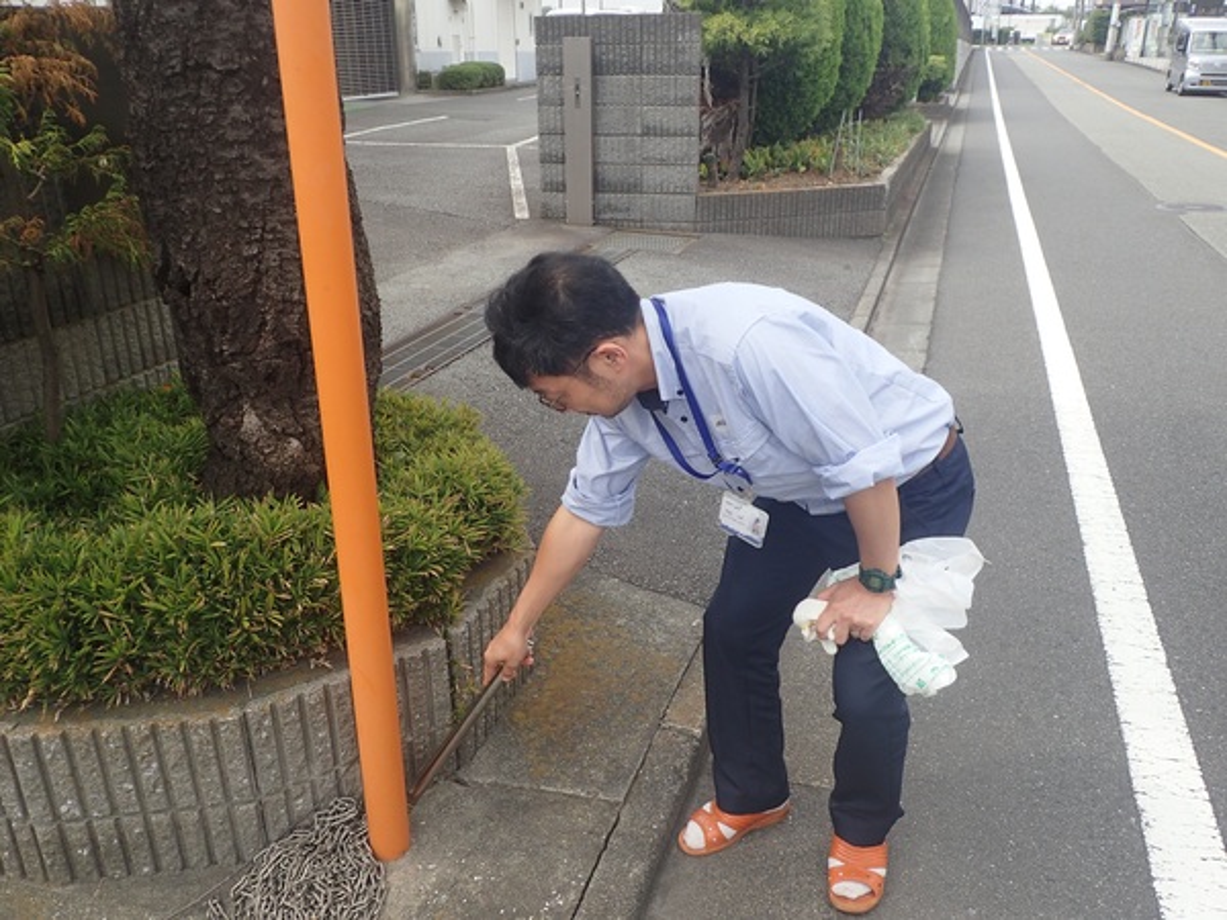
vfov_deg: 49.7
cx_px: 614
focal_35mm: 28
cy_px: 460
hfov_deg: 63.4
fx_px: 992
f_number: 3.2
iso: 100
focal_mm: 5.14
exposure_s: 1/500
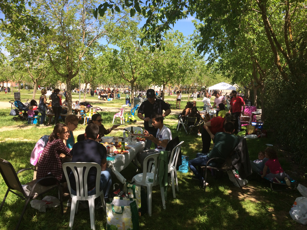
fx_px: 257
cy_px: 115
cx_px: 154
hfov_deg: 61.7
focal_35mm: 29
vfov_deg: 48.2
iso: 32
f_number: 2.2
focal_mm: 4.15
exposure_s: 1/1172
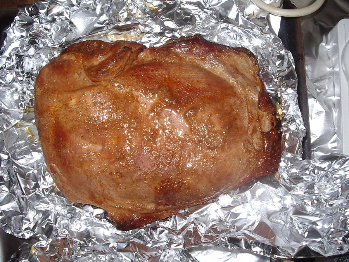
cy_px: 131
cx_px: 174
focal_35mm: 38
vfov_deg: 37.7
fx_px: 383
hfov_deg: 49.0
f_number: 4.8
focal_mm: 5.8
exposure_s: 1/60
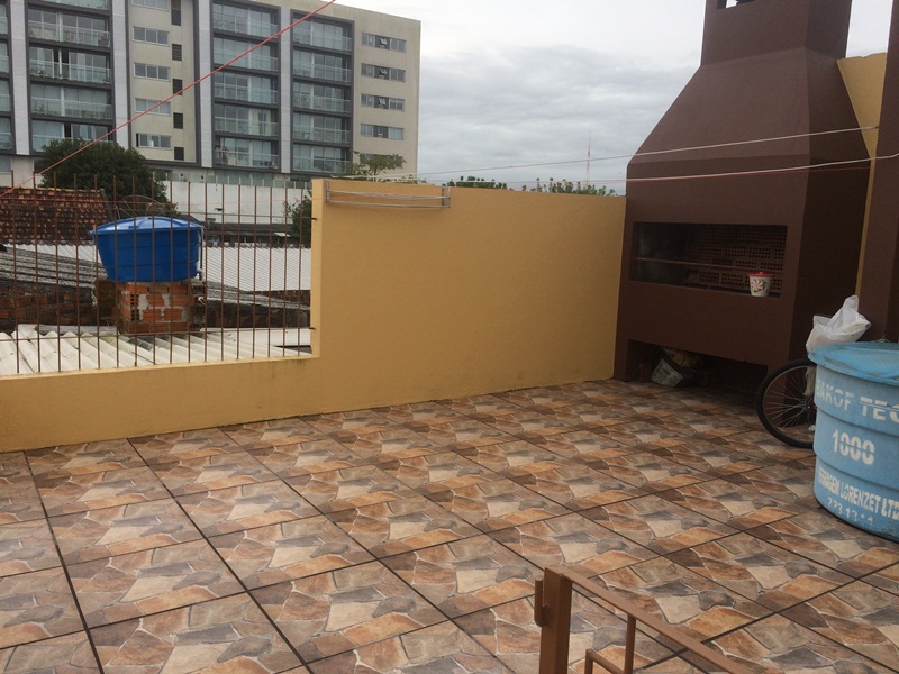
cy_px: 337
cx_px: 450
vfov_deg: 48.2
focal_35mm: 29
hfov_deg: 61.7
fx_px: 753
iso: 32
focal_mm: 4.15
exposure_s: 1/604
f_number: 2.2
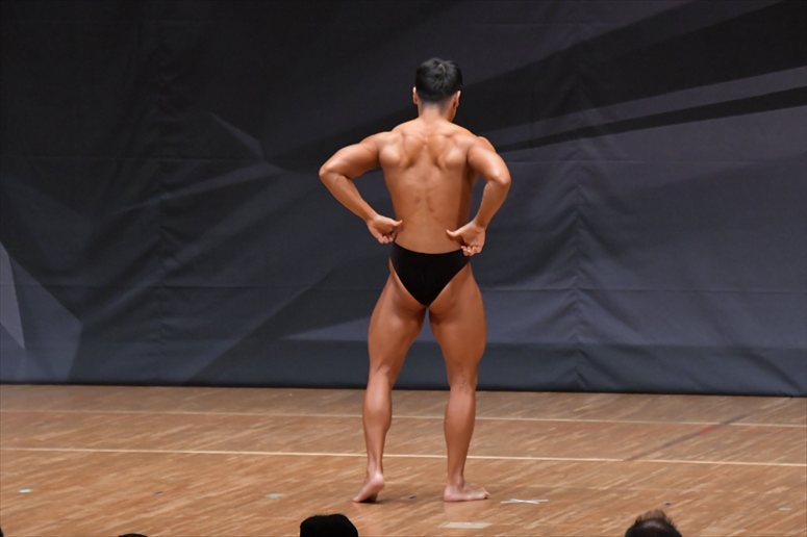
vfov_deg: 4.8
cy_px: 268
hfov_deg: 7.2
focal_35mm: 285
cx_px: 404
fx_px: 6386
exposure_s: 1/400
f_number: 5.6
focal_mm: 190
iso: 6400
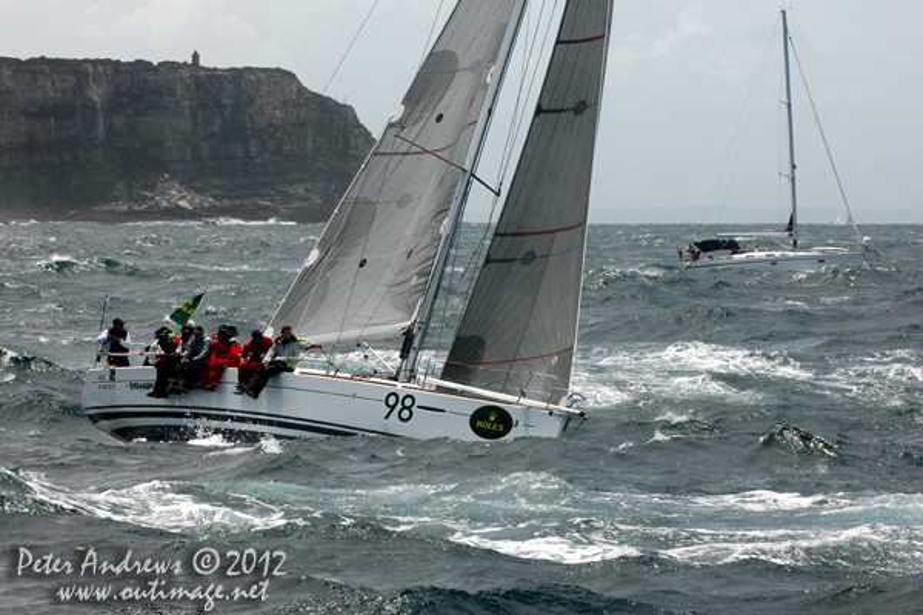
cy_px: 308
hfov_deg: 10.5
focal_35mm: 195
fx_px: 4999
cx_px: 462
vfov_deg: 7.0
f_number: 8.5
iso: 400
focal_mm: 130
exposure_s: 1/1000
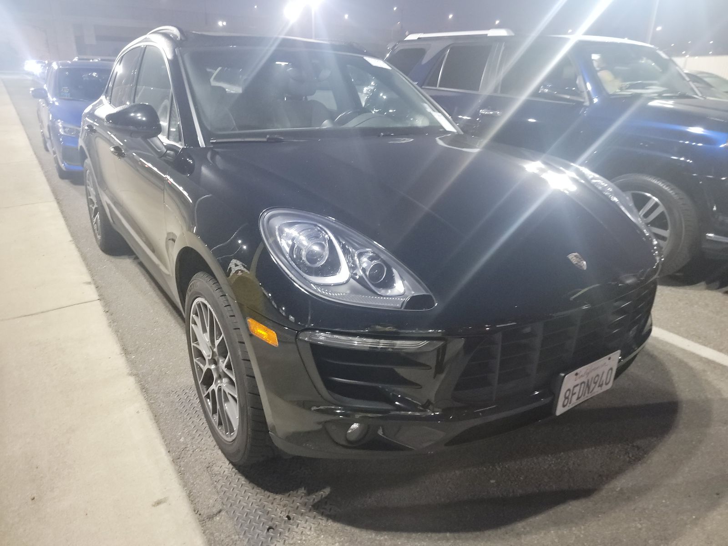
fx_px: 505
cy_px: 273
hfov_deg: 71.6
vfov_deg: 56.8
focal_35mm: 24
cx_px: 364
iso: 1298
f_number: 1.8
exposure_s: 1/14
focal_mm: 6.7
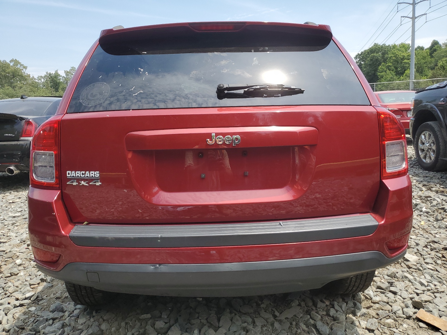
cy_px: 168
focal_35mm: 26
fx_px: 336
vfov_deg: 53.1
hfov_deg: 67.3
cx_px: 224
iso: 50
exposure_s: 1/2000
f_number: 1.5
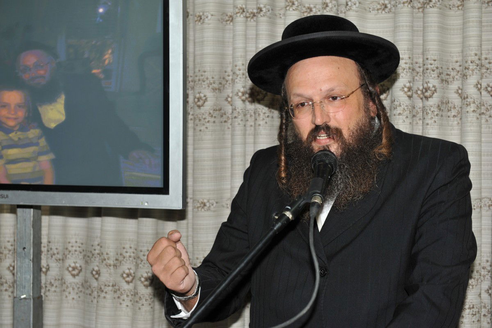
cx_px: 246
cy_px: 164
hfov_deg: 28.9
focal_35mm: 70
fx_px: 956
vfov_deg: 19.4
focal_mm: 70
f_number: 5
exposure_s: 1/160
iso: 400
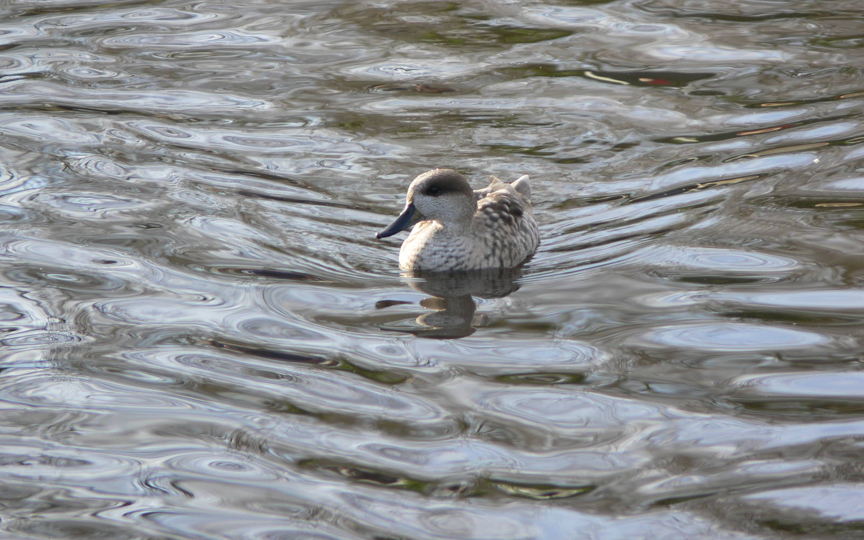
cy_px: 242
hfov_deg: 4.7
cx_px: 432
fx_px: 10502
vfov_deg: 2.9
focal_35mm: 446
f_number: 4
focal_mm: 88.8
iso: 80
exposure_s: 1/100
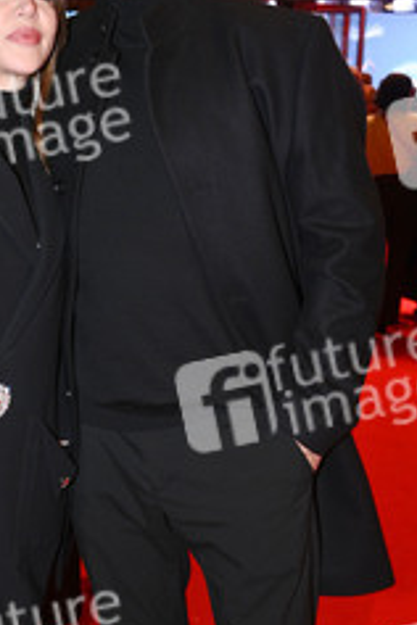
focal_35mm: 81
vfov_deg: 25.0
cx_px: 71
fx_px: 1407
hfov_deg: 16.7
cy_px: 258
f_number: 5.6
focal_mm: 48
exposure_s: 1/100
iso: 3200
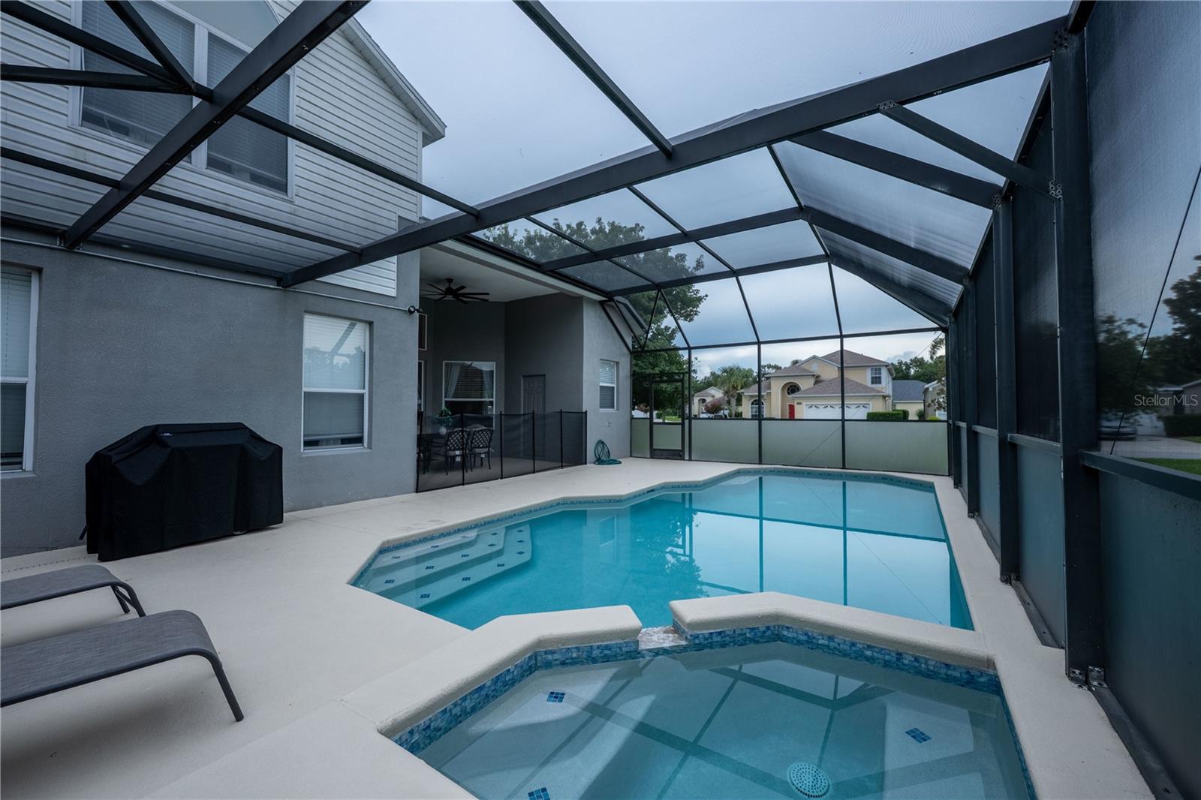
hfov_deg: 104.3
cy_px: 400
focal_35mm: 14
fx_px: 467
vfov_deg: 81.2
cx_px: 600
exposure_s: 1/6400
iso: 800
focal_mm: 14
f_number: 8
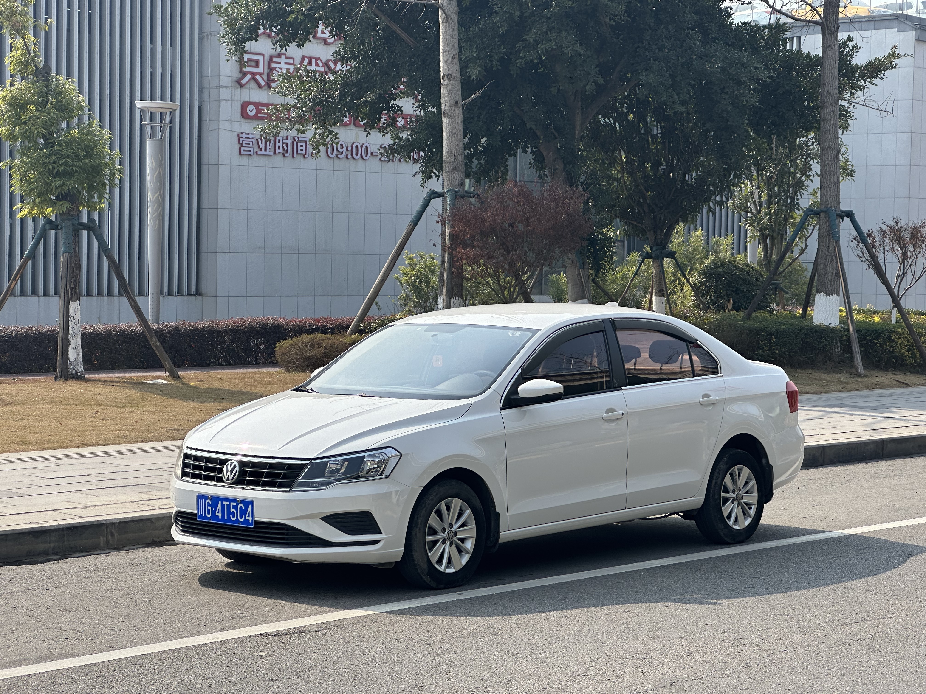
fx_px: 2060
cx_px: 463
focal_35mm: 77
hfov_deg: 25.3
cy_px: 347
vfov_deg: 19.1
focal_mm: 9
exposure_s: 1/797
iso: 32
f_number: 2.8
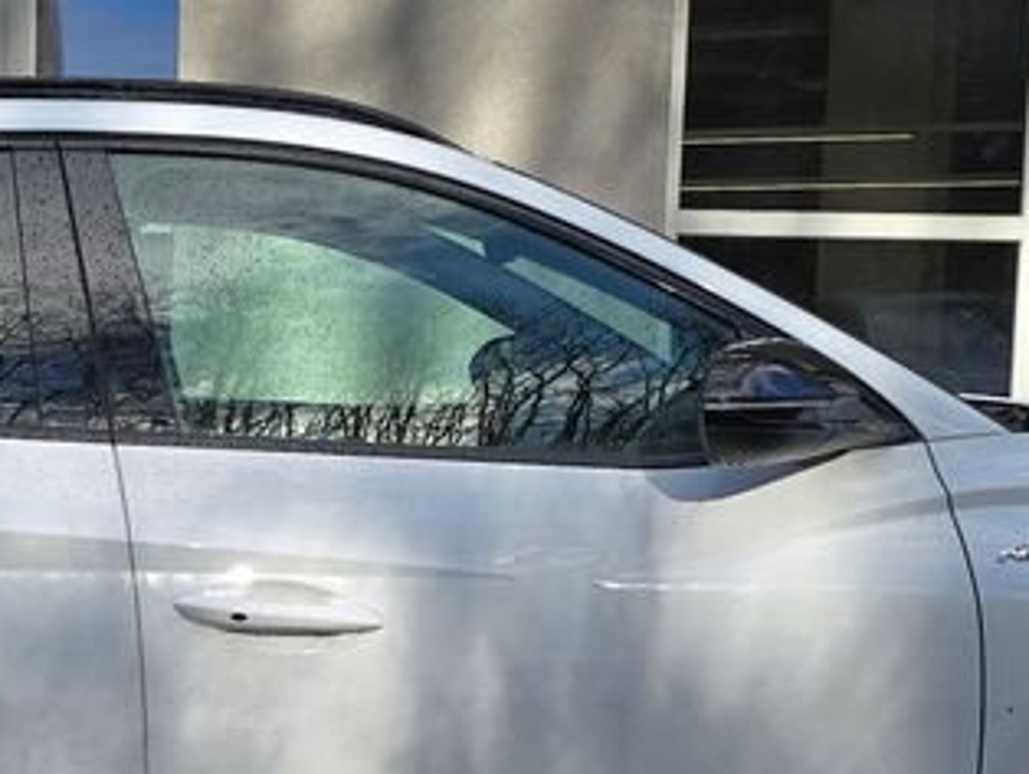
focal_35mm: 75
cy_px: 551
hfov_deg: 25.4
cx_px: 174
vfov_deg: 19.6
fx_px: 2231
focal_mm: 6.3
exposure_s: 1/488
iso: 12
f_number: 1.7
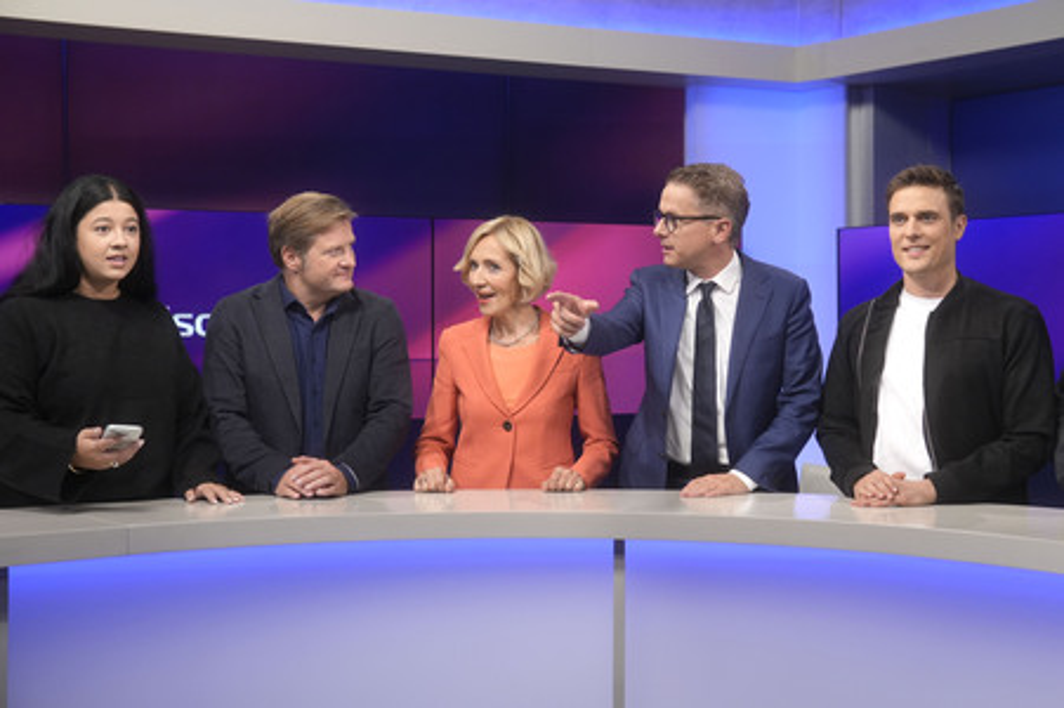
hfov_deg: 43.6
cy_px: 354
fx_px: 1329
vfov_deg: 29.8
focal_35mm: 45
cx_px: 532
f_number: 2.2
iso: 640
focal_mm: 30
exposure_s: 1/250
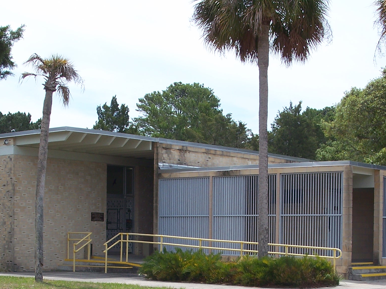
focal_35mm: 78
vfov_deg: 18.4
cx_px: 190
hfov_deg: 25.0
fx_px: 870
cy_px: 288
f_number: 4
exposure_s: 1/400
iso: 64
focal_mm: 7.8
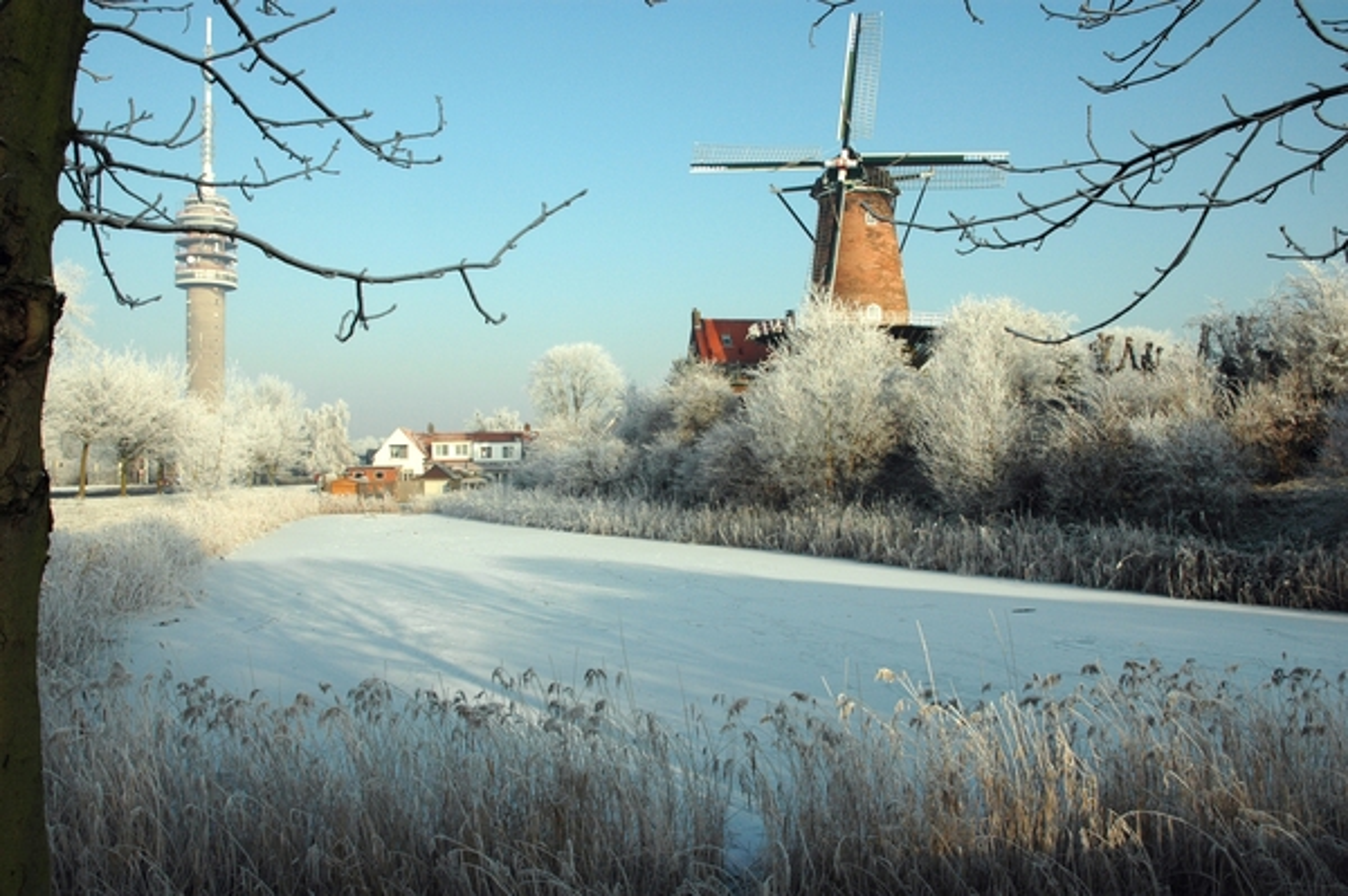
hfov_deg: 67.4
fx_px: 1010
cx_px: 674
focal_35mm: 27
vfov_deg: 47.9
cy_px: 448
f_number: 10
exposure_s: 1/400
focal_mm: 18
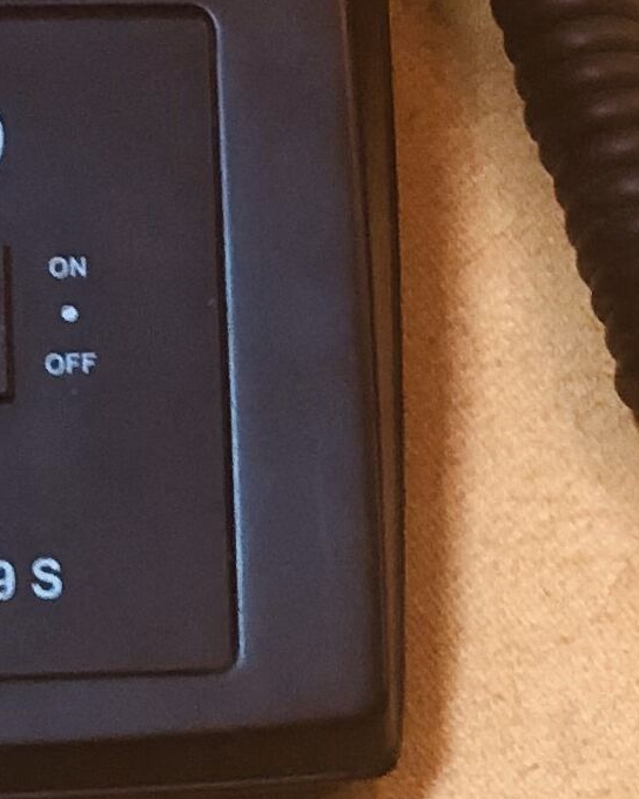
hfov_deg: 9.5
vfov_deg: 11.9
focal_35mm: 162
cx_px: 382
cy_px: 428
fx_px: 3830
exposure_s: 1/17
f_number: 1.8
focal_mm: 3.99
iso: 64
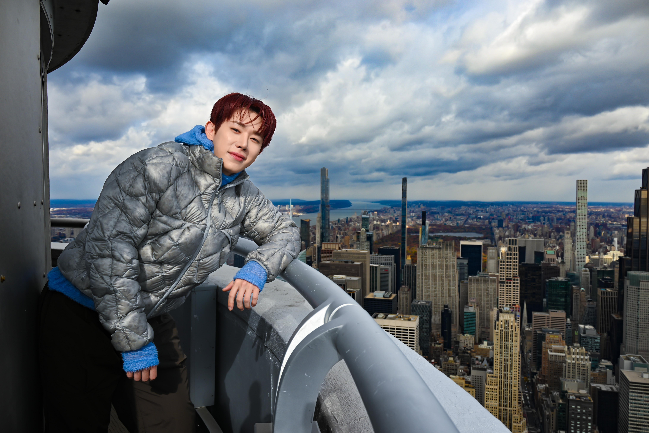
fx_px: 505
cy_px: 216
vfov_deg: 46.4
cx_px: 324
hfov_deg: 65.5
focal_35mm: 28
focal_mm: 28
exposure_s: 1/200
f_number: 9
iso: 100
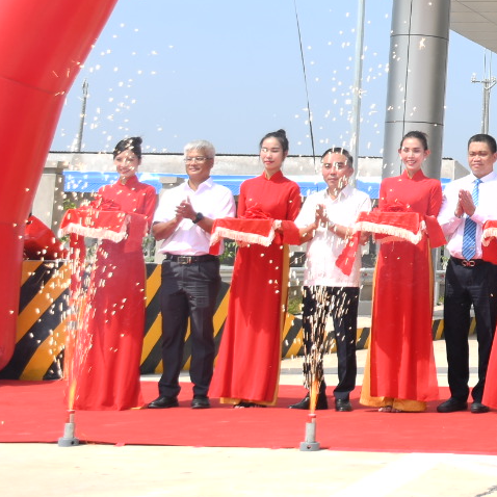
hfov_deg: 16.3
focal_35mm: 98
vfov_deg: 17.3
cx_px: 723
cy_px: -17
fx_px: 1592
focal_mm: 23
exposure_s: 1/250
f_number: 5.6
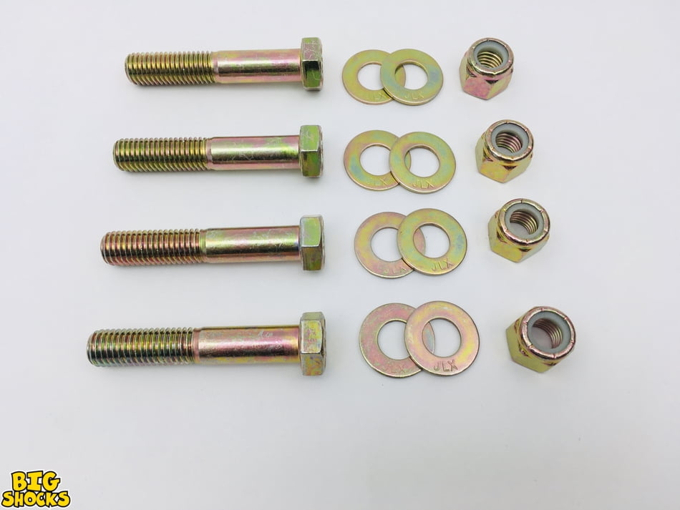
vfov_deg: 48.2
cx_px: 340
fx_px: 570
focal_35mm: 29
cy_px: 255
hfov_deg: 61.6
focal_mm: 4.15
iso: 25
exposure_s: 1/166
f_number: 2.2
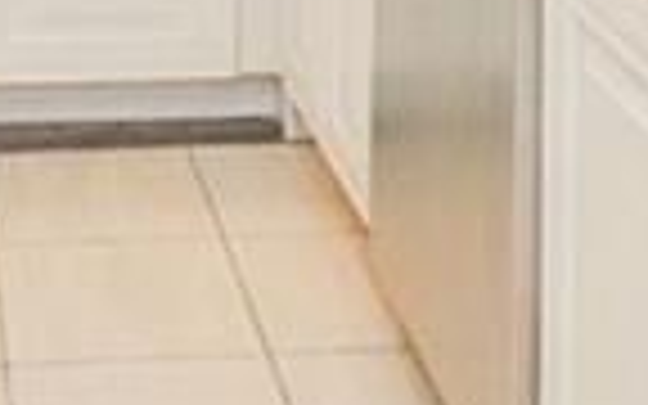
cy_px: -554
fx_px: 1925
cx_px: 81
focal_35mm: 109
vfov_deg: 10.4
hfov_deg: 18.8
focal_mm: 10
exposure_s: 1/60
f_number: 8
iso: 1600
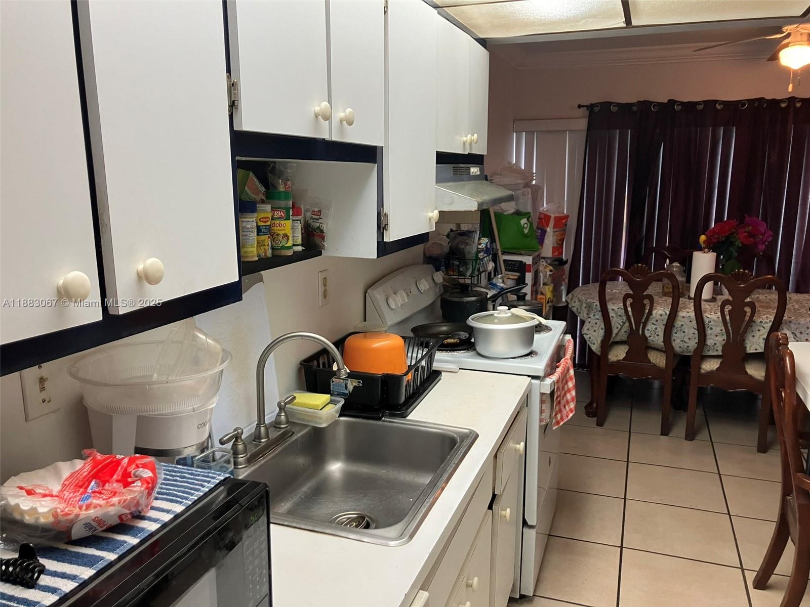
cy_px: 304
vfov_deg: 49.7
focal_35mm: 28
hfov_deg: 63.4
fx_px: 655
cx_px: 405
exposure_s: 1/60
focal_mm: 3.99
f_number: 1.8
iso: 80
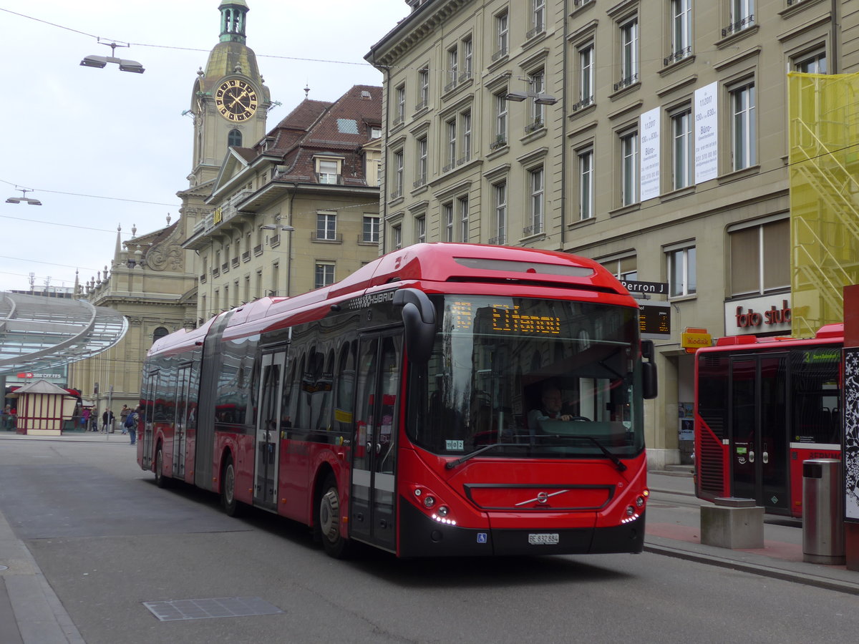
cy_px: 322
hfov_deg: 38.9
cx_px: 430
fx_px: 1216
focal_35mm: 49
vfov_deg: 29.7
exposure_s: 1/250
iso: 100
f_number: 3.2
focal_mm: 10.1
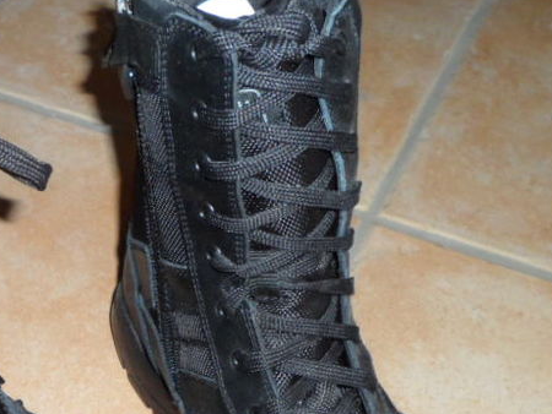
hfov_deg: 30.8
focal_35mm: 60
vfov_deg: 23.9
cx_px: 65
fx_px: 957
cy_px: 356
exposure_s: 1/45
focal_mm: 4.9
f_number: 3.5
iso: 200
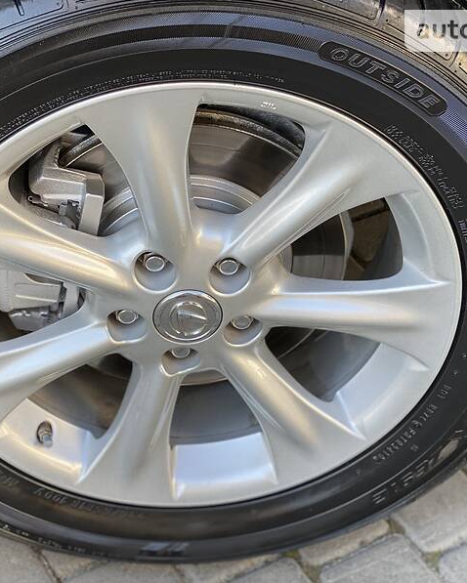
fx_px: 1174
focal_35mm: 68
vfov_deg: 27.9
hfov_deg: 22.4
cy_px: 291
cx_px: 169
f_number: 2
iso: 50
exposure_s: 1/122
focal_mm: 6
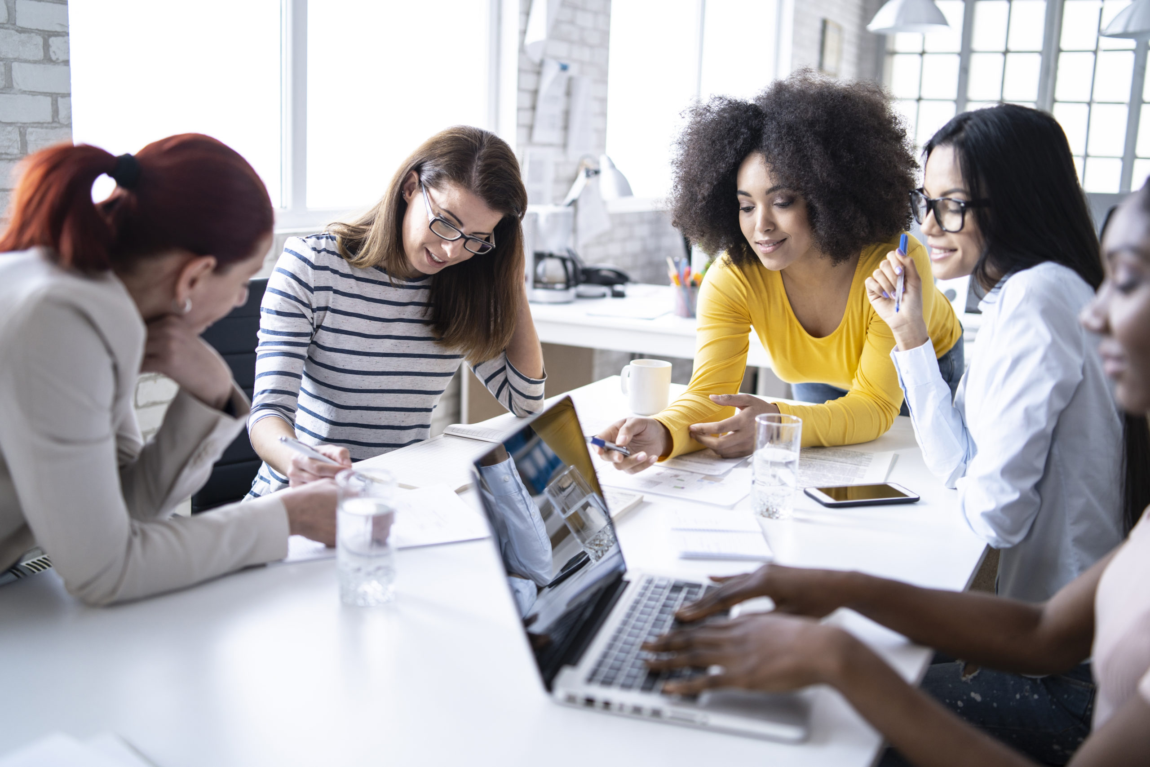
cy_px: 384
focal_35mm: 35
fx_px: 1118
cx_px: 575
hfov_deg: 54.4
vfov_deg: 37.9
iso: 320
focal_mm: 35
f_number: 1.8
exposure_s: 1/250
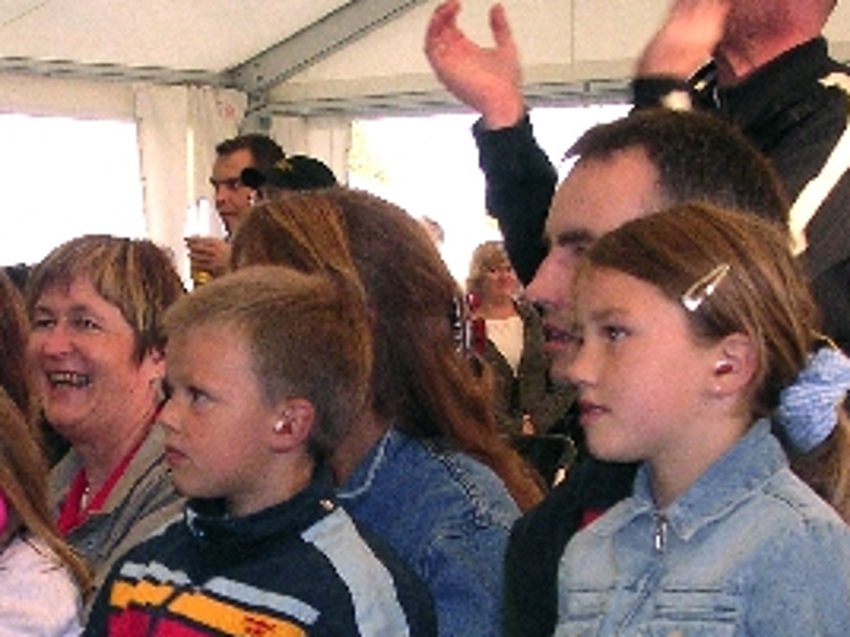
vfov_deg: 10.3
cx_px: 239
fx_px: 3511
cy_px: 589
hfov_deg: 13.8
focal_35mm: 143
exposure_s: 1/60.1
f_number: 3.7
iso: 173
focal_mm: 10.9
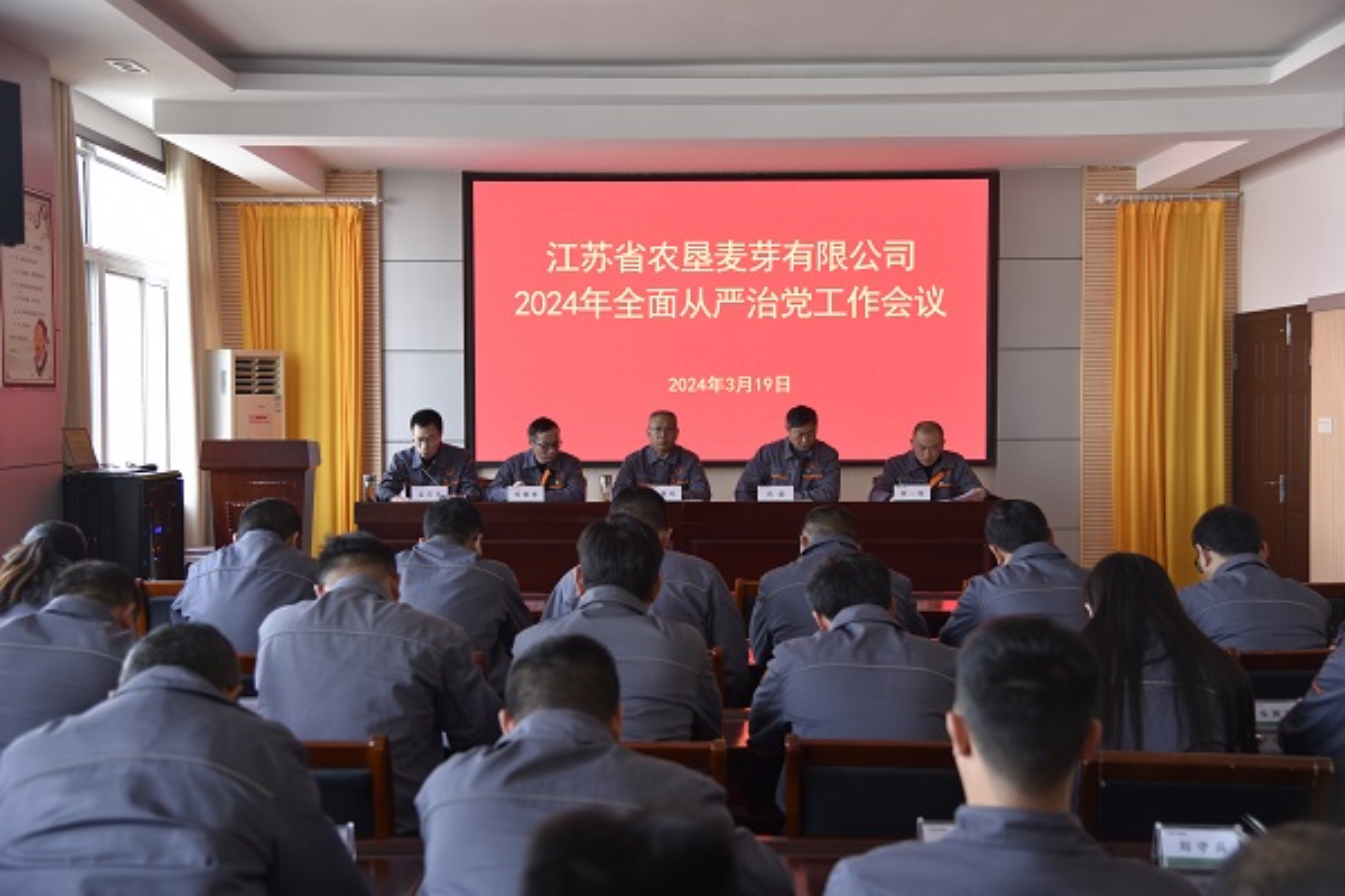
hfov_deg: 44.5
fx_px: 1644
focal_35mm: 44
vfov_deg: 30.5
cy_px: 448
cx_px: 672
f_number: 4
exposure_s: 1/60
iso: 400
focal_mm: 44
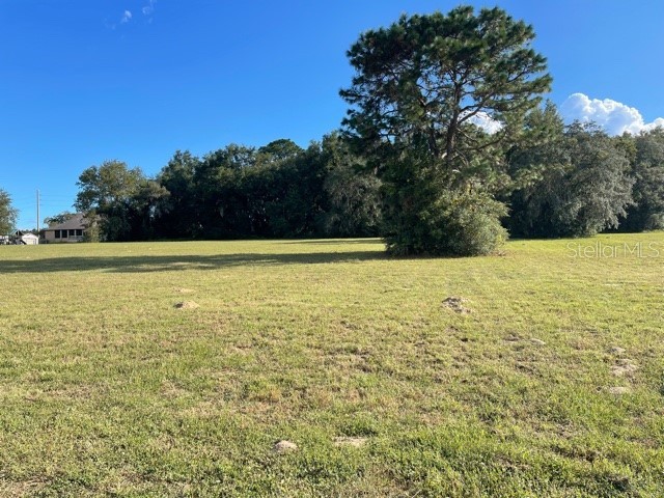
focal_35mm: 26
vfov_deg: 53.1
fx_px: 499
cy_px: 249
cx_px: 332
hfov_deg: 67.3
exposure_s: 1/1946
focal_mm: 5.1
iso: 32
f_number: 1.6
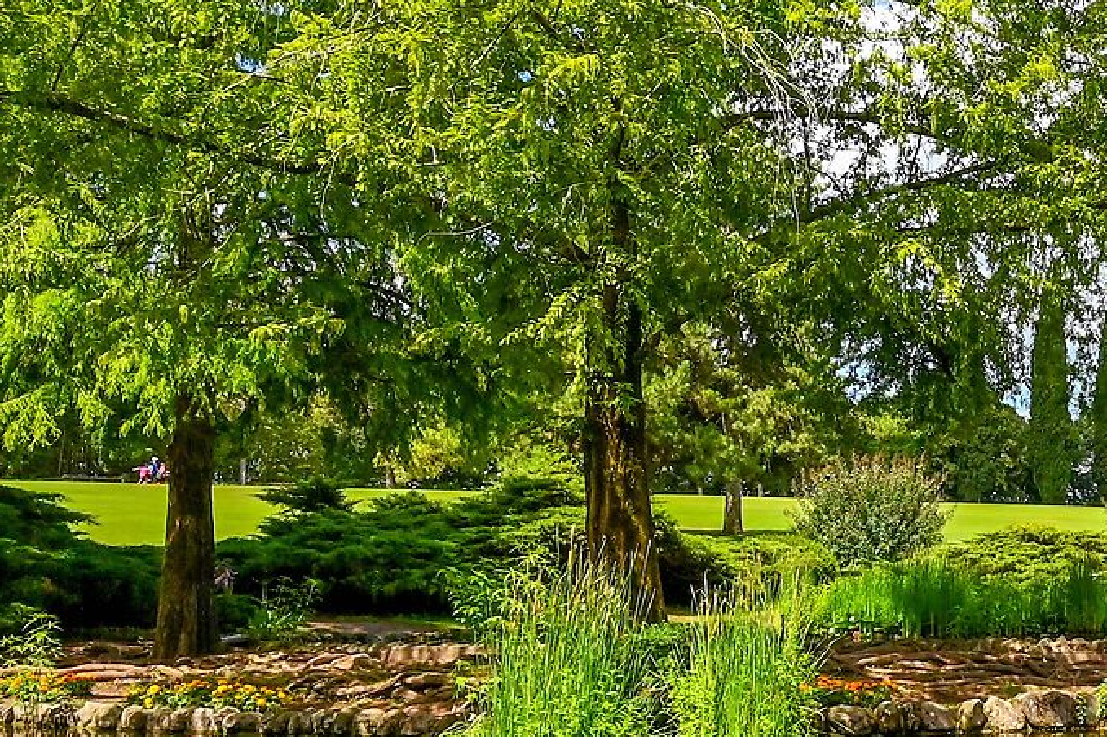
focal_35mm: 55
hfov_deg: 31.0
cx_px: 1309
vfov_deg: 24.6
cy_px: 488
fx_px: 1683
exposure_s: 1/500
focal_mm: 15.5
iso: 640
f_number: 13
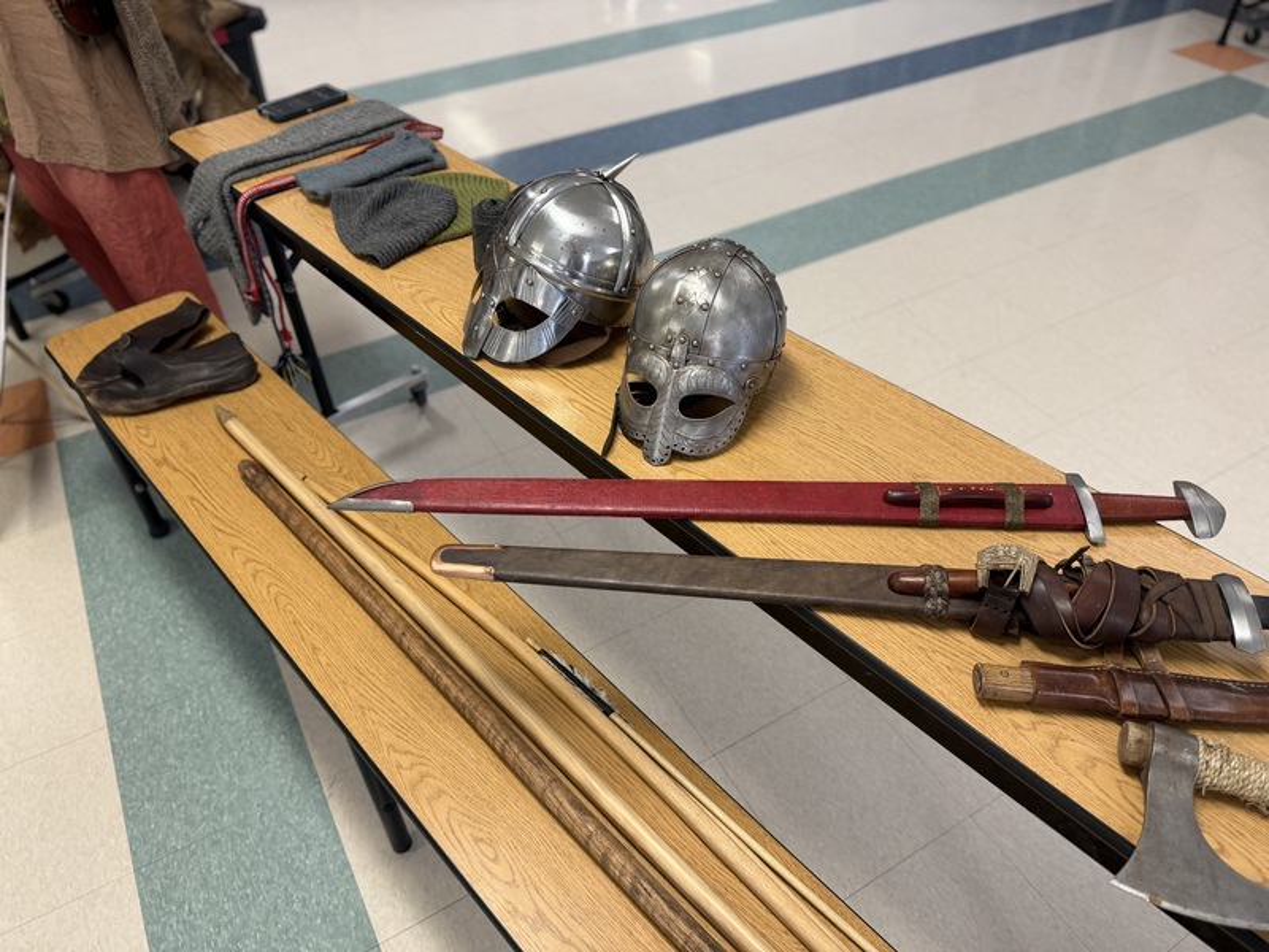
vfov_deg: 56.8
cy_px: 476
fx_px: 880
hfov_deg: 71.6
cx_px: 634
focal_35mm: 24
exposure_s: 1/60
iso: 125
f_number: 1.78
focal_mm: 6.76
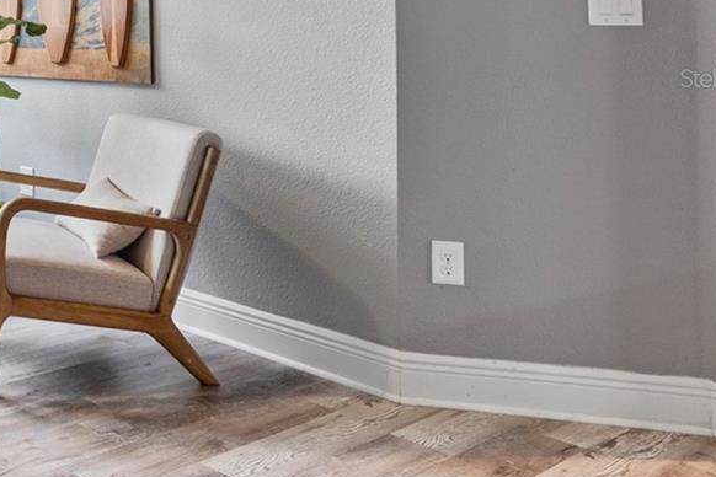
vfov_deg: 29.6
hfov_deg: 33.6
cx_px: -194
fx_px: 875
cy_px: 77
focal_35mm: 44
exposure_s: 1.3
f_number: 9
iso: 250
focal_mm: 16
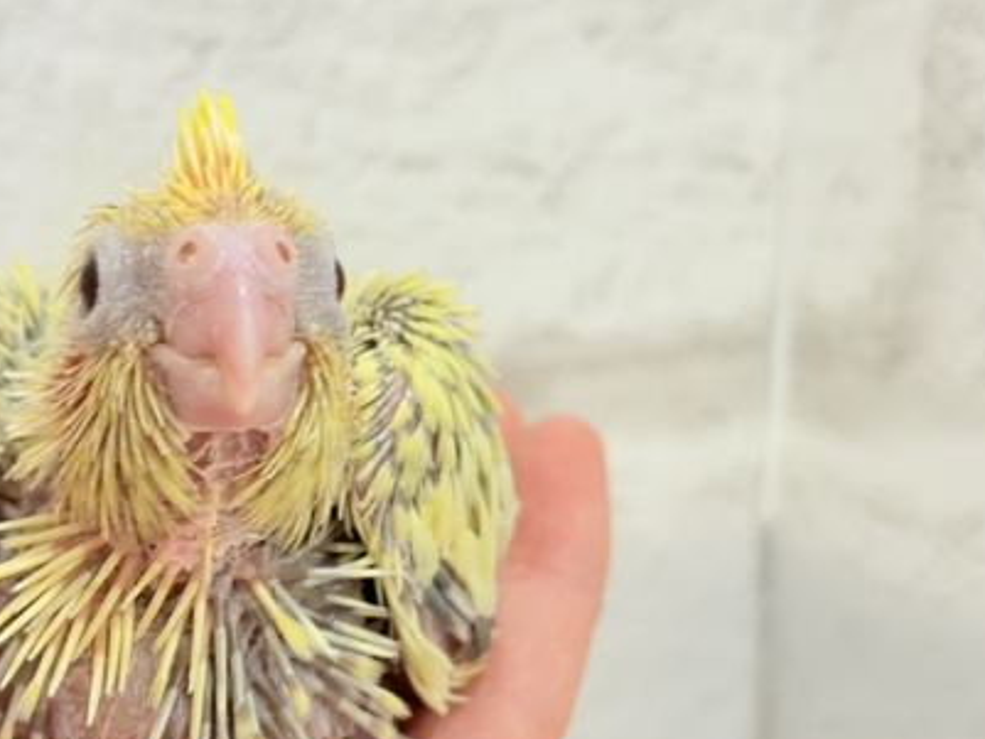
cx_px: 314
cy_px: 462
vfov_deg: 17.8
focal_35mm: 83
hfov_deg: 23.4
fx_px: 2362
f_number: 1.6
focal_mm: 5.96
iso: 50
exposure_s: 1/50
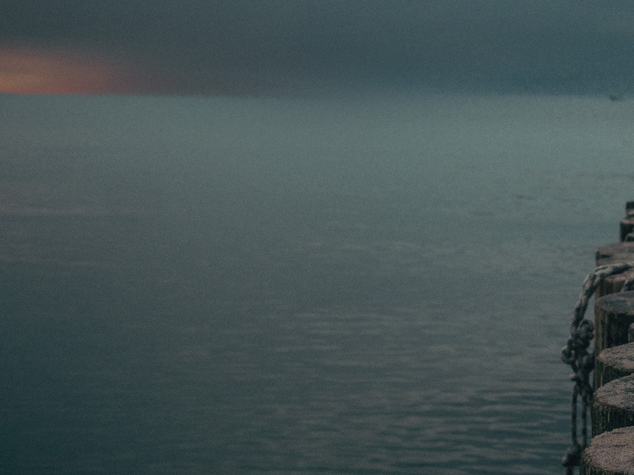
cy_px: 133
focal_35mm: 79
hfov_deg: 23.2
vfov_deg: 18.6
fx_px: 1447
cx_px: 695
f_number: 4
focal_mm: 23
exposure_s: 1/1600
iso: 800
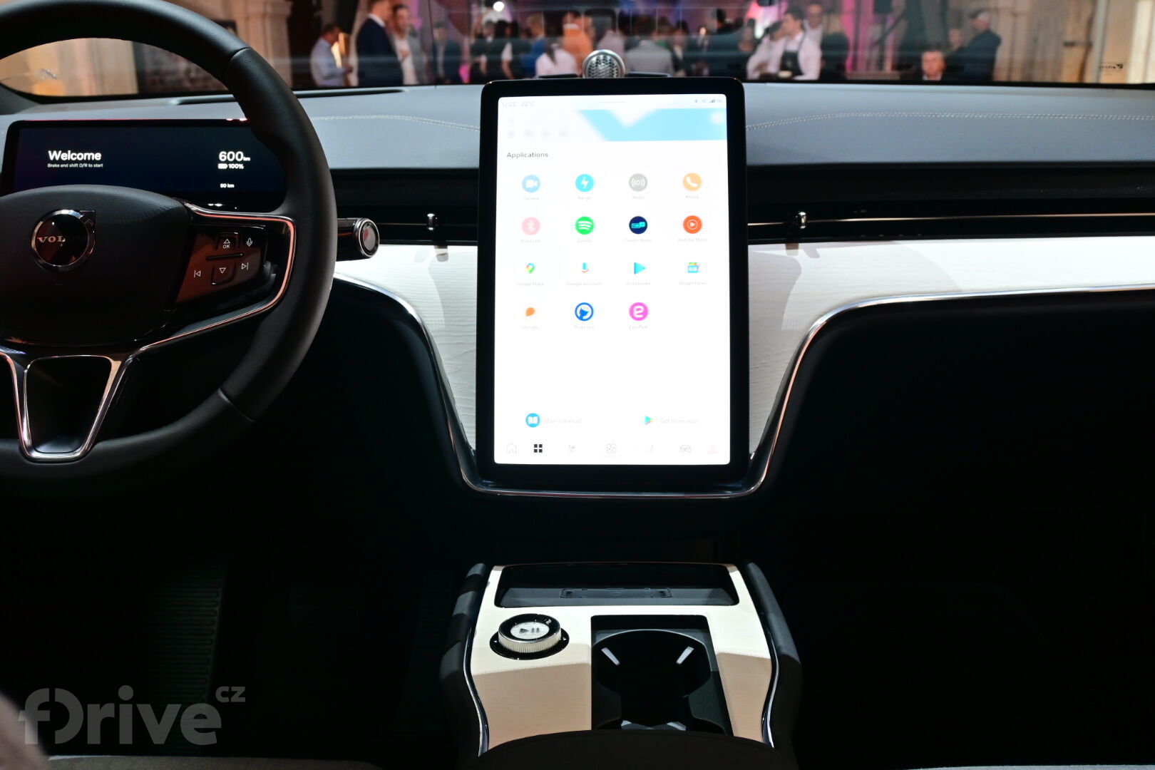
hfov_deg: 56.1
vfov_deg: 39.1
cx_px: 578
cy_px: 385
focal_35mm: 34
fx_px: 1083
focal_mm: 22.5
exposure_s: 1/40
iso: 500
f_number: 6.3
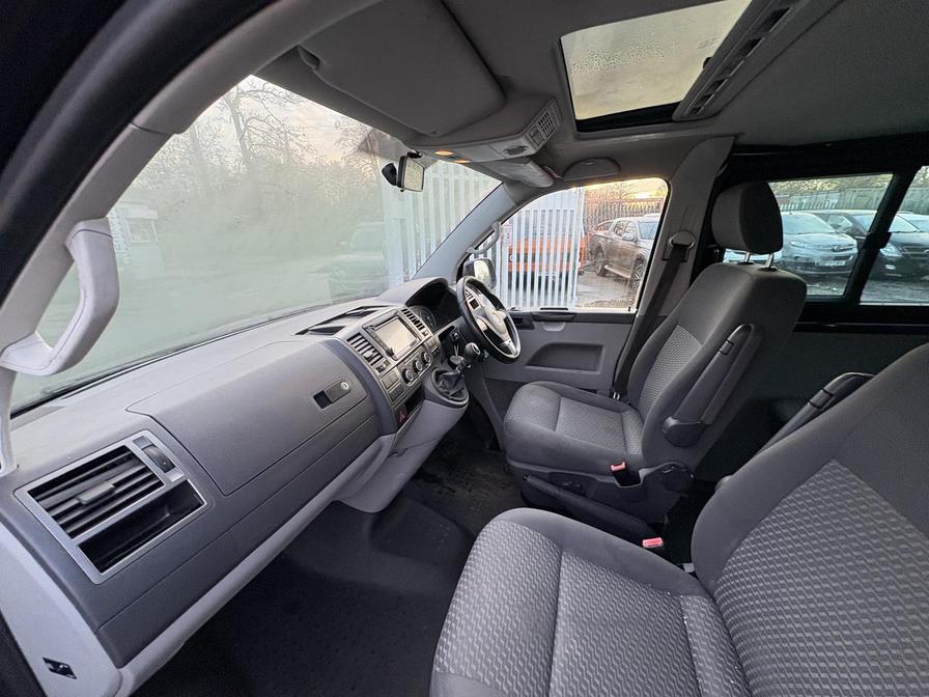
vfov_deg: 85.7
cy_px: 348
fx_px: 376
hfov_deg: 102.1
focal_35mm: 14
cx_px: 464
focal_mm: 2.22
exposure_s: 1/90
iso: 250
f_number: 2.2
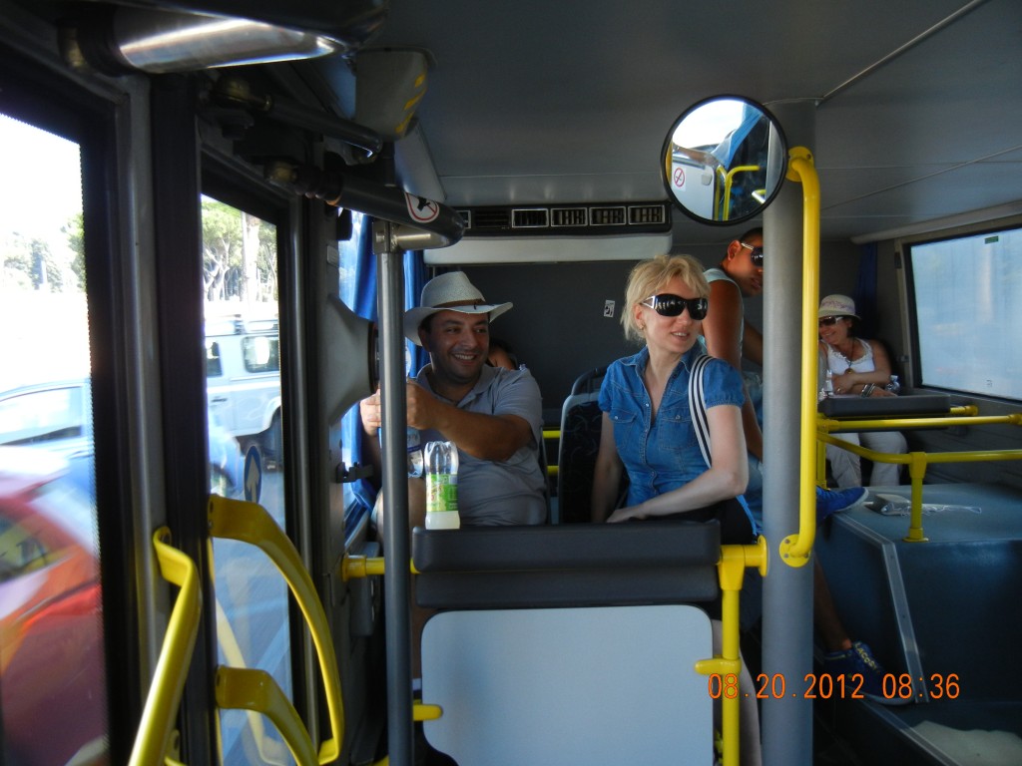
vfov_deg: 46.8
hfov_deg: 60.0
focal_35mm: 30
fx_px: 886
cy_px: 383
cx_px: 511
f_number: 3.5
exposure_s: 1/41.2
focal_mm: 5.4
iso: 224
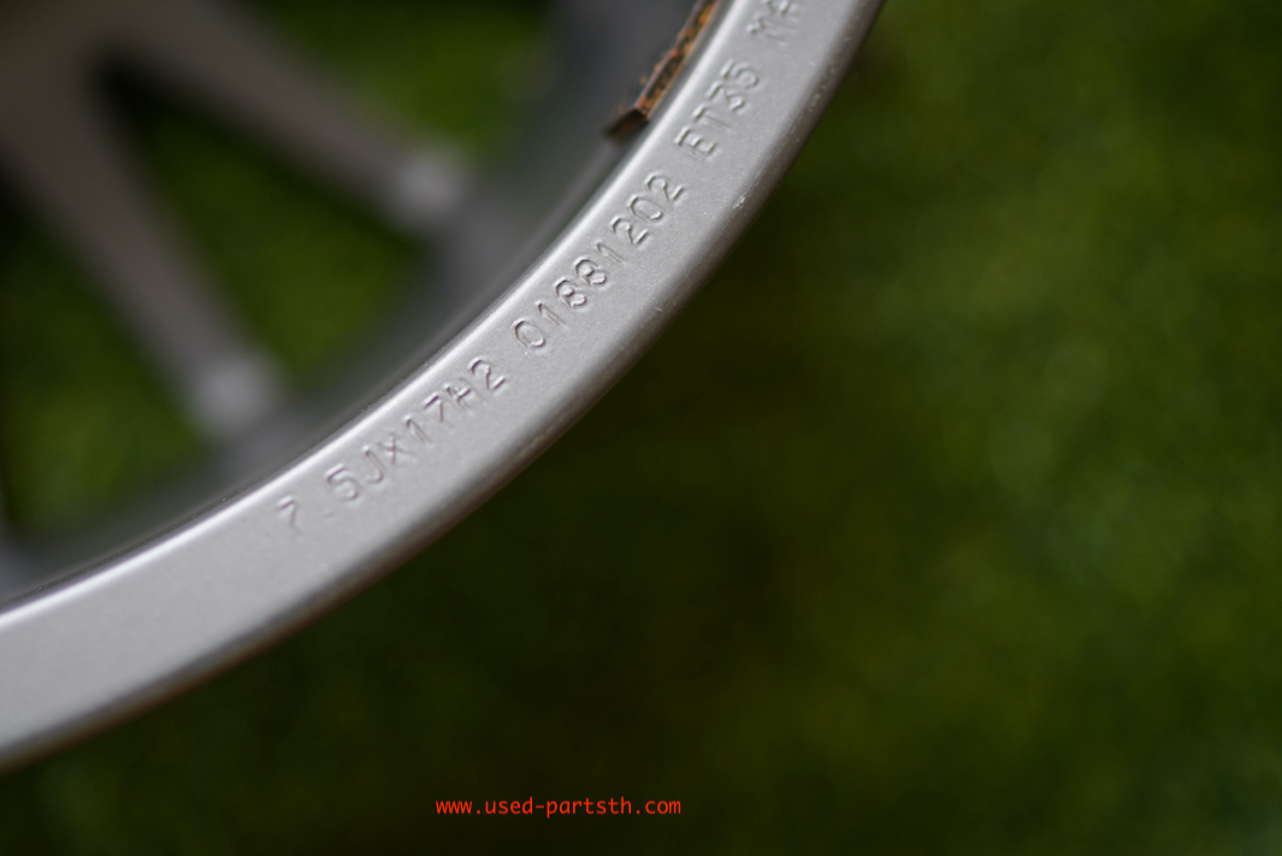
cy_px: 336
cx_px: 514
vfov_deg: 29.2
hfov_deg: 42.5
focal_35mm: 46
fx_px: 1639
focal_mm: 35
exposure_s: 1/40
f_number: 1.4
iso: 125
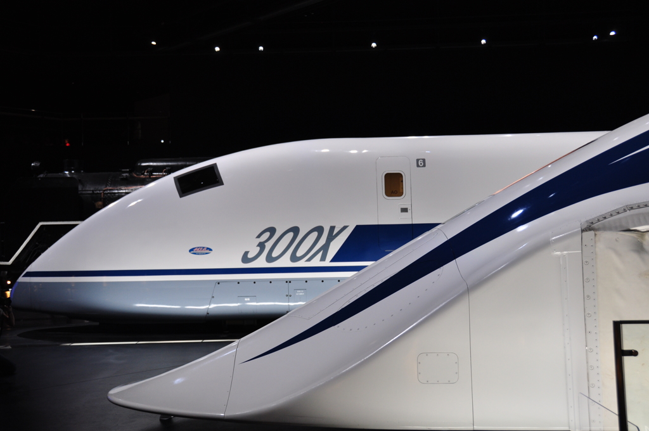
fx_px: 756
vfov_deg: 31.8
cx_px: 324
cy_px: 216
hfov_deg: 46.5
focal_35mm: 42
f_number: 4
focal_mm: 28
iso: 400
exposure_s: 1/30
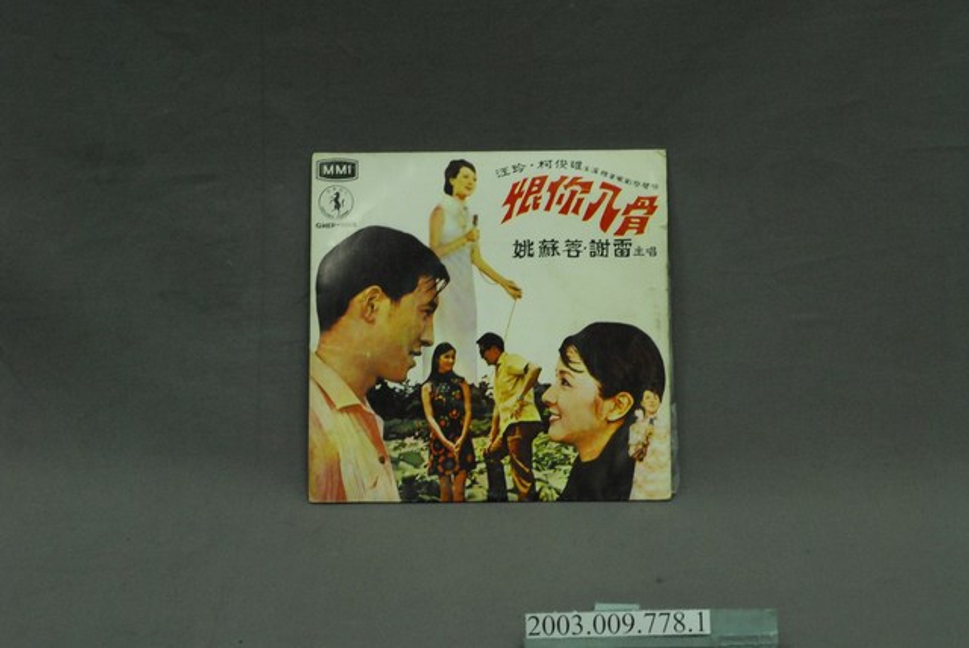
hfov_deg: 22.6
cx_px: 484
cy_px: 324
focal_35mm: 90
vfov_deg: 15.2
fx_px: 2425
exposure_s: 1/25
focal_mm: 60
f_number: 10
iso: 1000
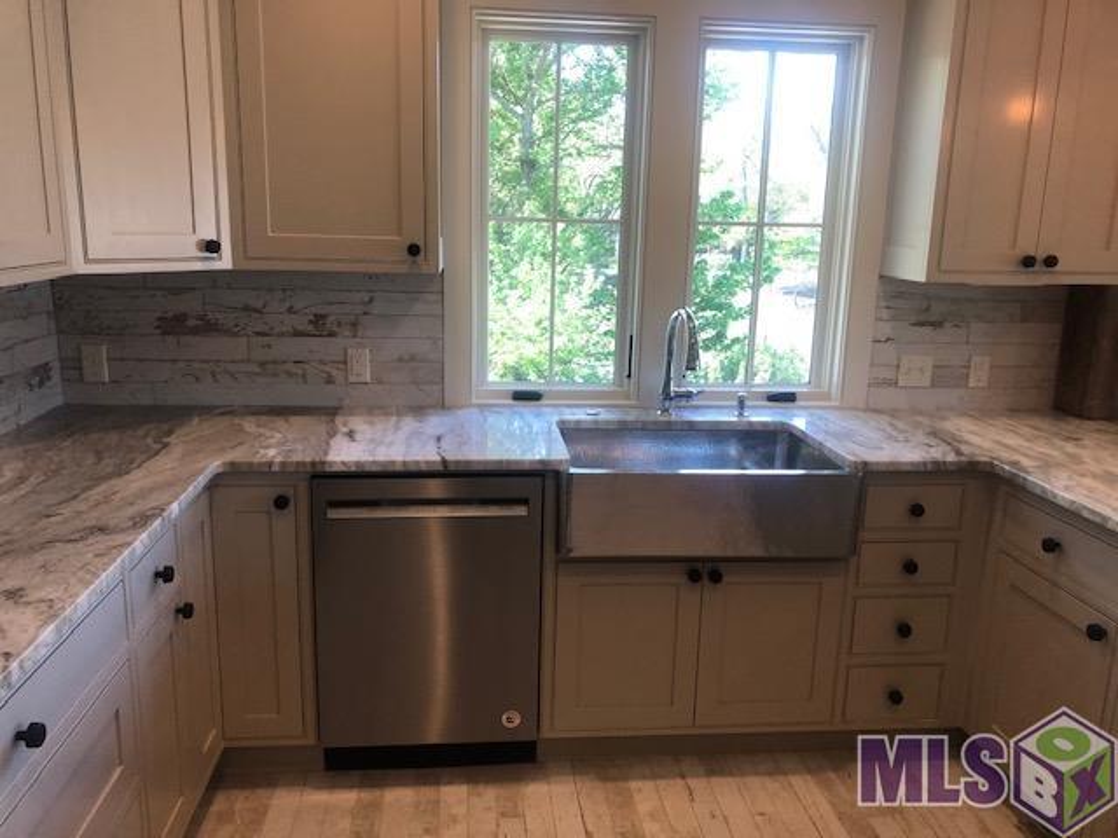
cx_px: 559
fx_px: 904
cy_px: 419
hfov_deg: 63.4
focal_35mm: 28
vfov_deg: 49.7
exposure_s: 1/120
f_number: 1.8
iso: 64
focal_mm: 3.99
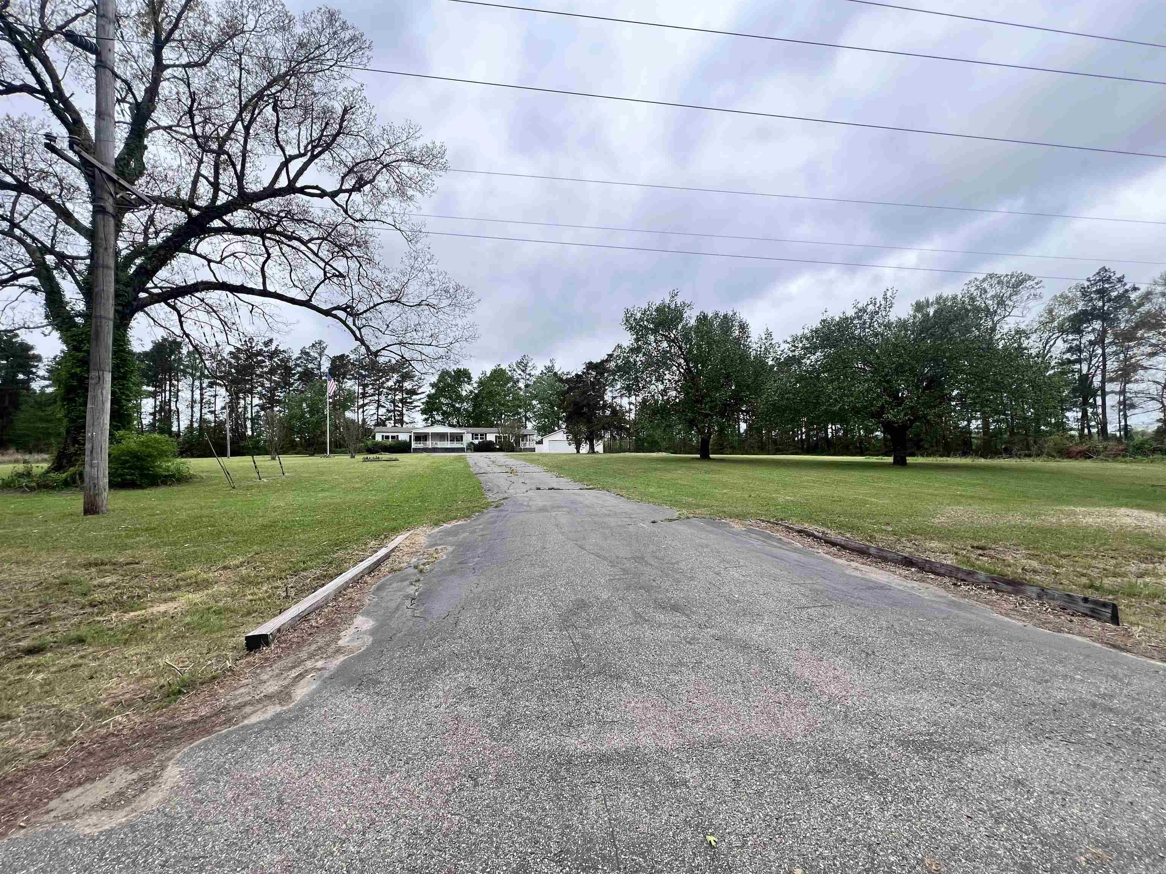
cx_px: 583
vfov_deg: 89.9
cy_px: 437
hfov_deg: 106.2
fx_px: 438
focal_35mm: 13
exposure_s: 1/637
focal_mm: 1.57
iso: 32
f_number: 1.8
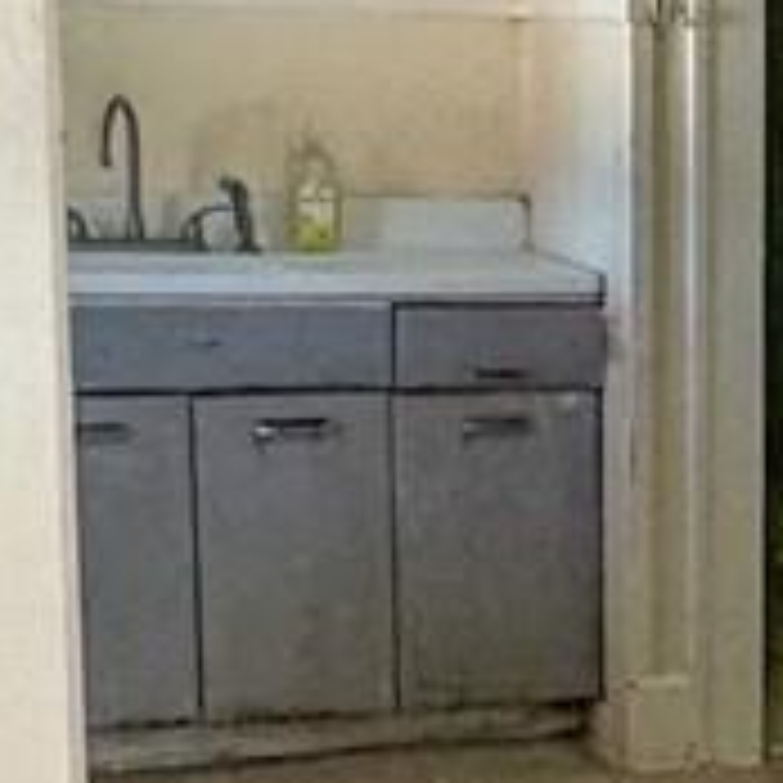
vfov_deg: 15.3
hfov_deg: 14.0
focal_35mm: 114
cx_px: 1292
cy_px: 526
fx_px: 2917
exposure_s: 1/90
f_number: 2.2
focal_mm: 2.22
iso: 320
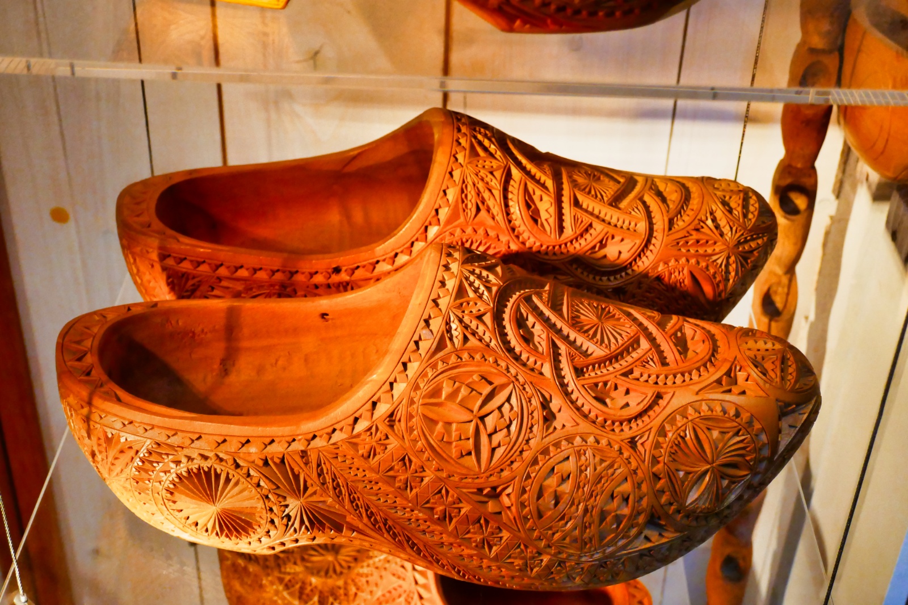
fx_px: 1286
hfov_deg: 38.9
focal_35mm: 51
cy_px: 302
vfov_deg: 26.5
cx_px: 454
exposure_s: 1/400
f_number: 4.1
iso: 2000
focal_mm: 18.6
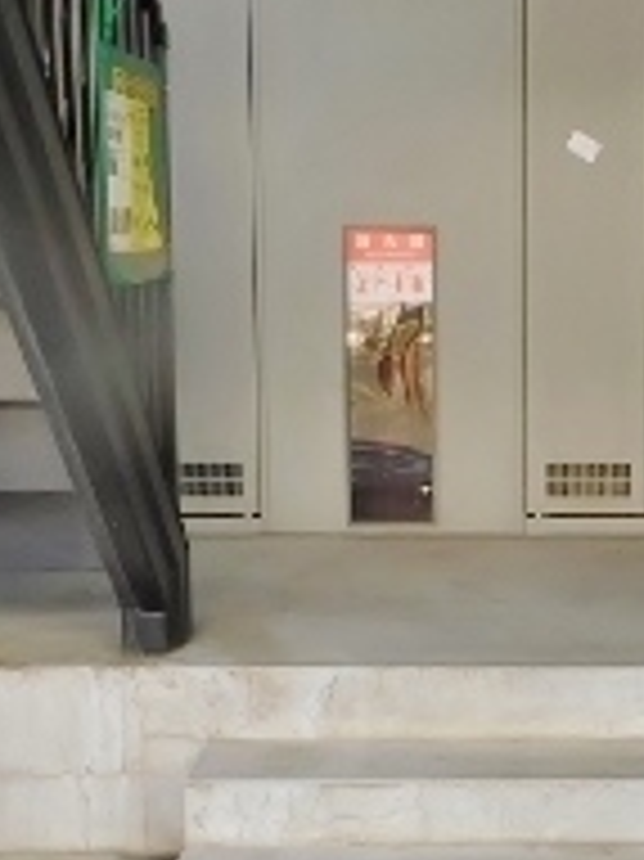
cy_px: 626
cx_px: 621
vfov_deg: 25.1
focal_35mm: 77
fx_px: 1912
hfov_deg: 18.7
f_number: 3
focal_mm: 4
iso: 125
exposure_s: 1/125
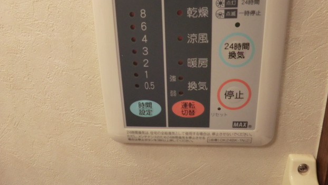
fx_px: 235
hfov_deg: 69.8
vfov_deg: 42.7
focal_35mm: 27
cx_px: 160
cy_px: 75
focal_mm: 4.3
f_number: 3.2
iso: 200
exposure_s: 1/60
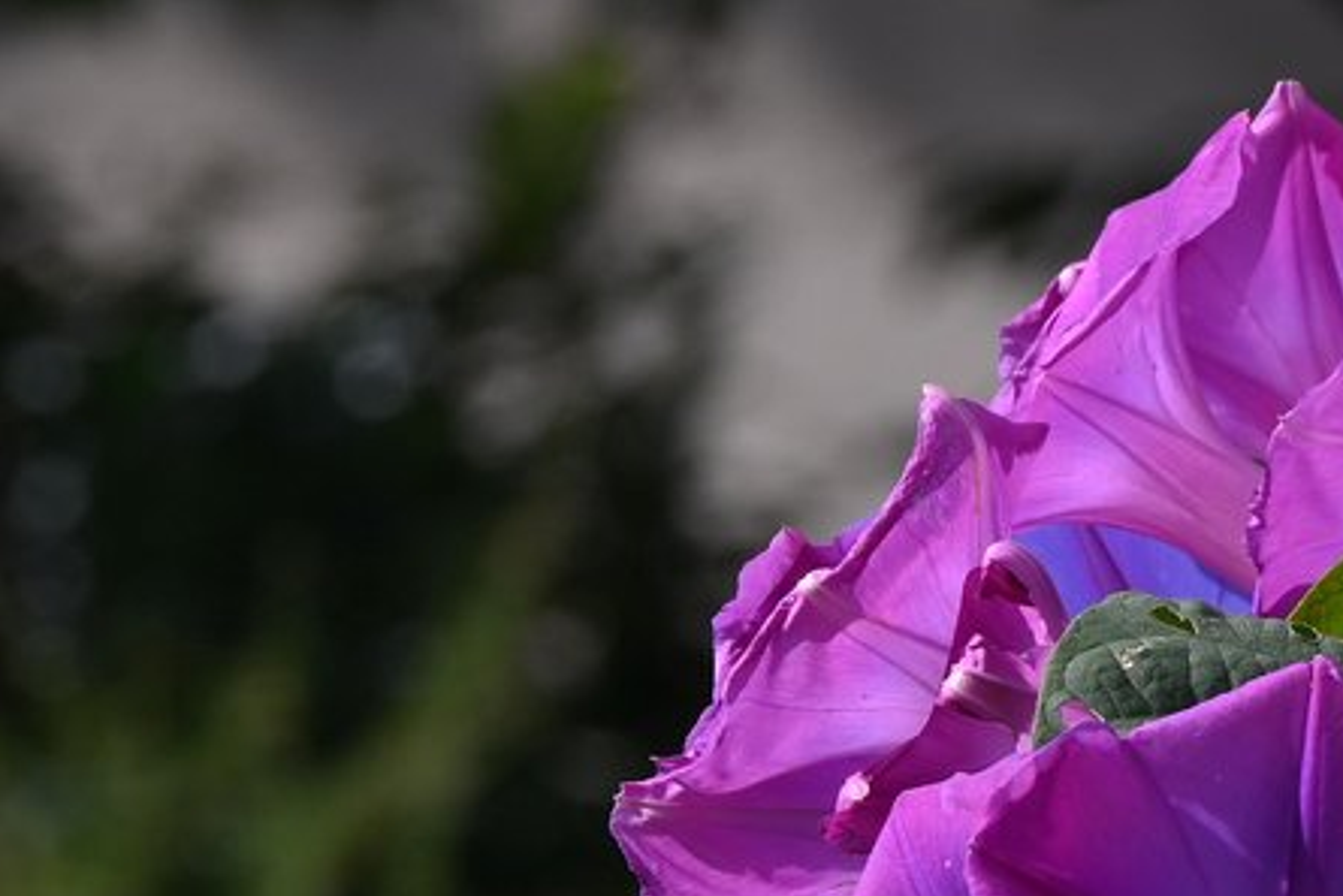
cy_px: 440
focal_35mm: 521
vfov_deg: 2.6
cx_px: 2025
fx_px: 19441
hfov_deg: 3.9
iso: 200
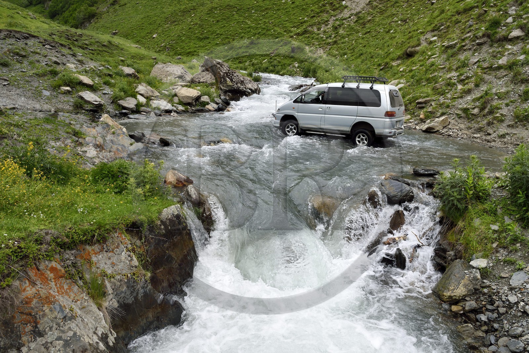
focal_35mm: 24
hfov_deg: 73.8
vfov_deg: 53.1
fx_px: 353
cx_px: 264
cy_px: 176
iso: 400
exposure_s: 1/400
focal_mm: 24
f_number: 13
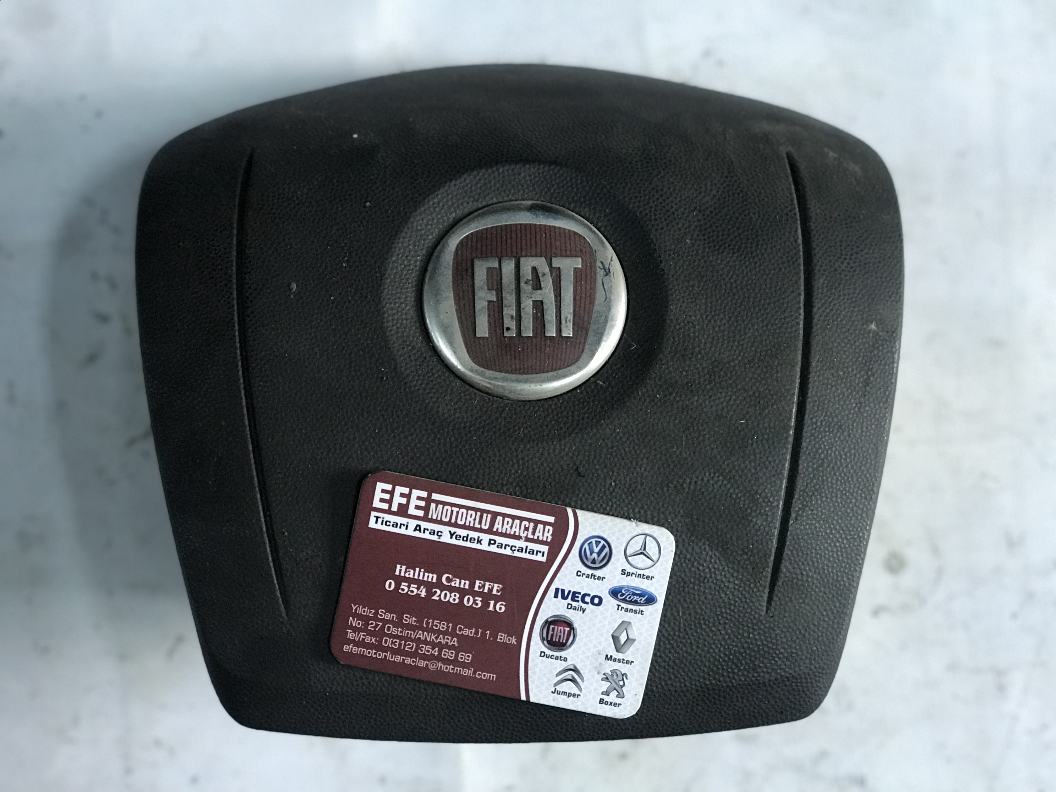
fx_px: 1739
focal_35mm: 57
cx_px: 528
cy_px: 396
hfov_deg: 33.8
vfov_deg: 25.7
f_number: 2.8
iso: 320
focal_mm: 6.6
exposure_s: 1/50
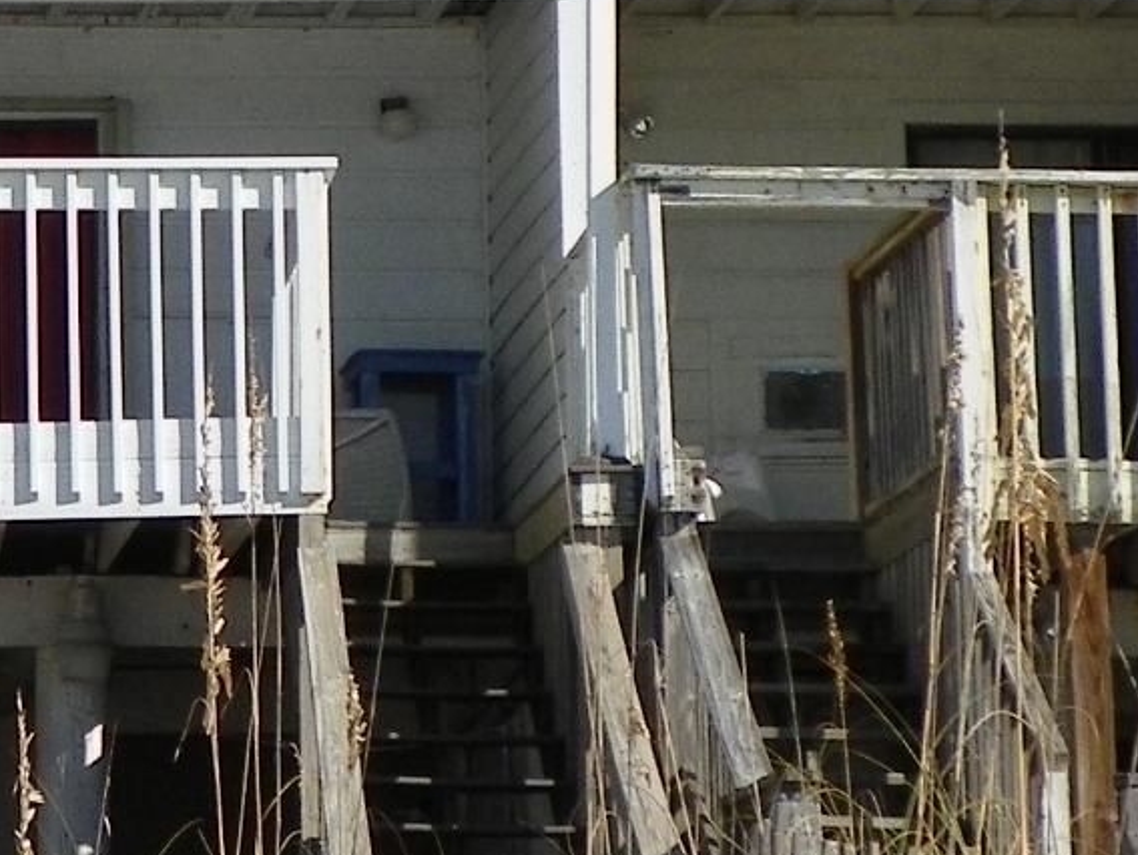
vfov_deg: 7.9
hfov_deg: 10.4
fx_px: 6184
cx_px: -184
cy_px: 147
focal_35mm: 188
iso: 64
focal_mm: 7.1
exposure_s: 1/1250
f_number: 3.2
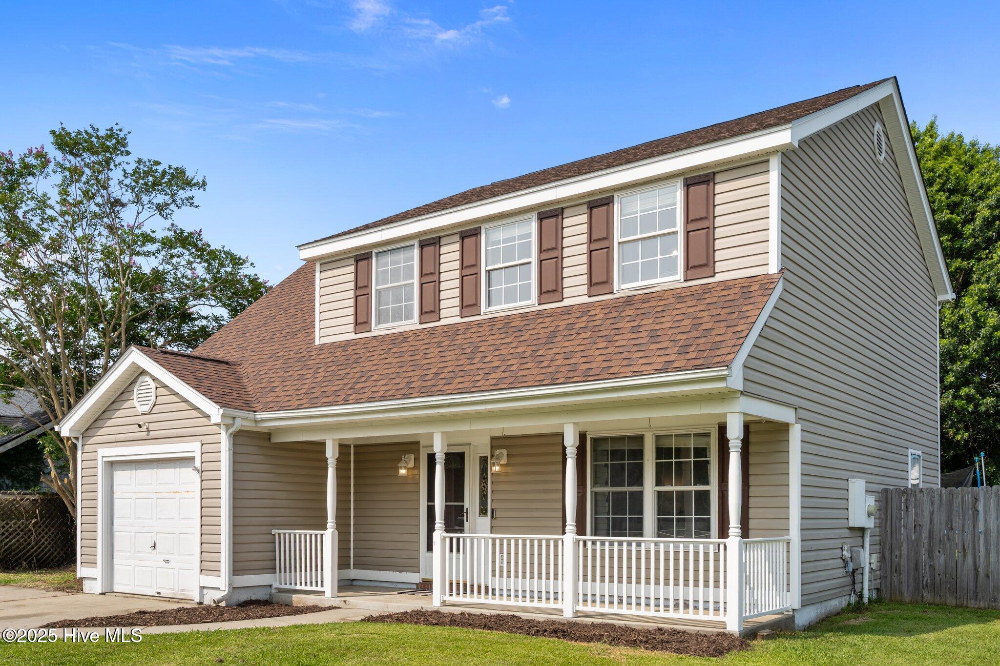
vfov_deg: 43.6
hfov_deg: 61.9
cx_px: 500
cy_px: 333
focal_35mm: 30
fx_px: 833
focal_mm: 30
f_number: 7.1
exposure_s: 1/320
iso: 64
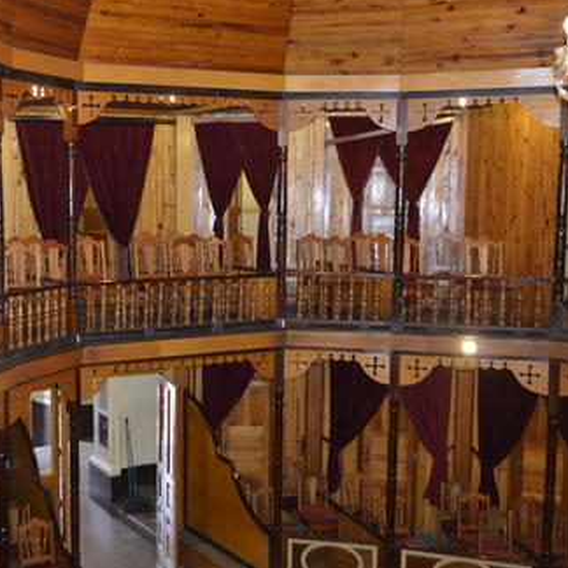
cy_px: 281
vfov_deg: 33.4
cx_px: 146
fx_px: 947
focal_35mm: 51
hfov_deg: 32.8
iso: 1000
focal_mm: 26
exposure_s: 1/60
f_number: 4.2
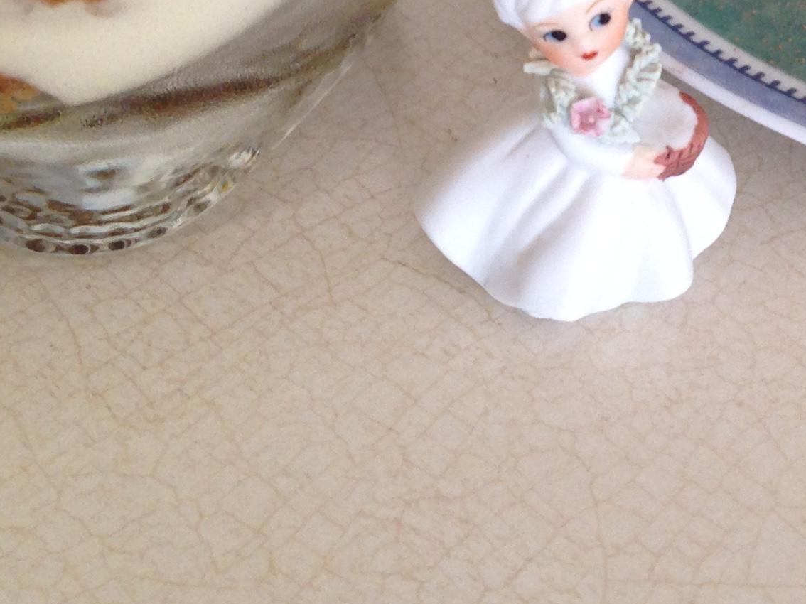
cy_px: -75
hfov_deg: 20.2
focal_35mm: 95
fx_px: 2212
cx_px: 734
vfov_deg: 15.1
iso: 80
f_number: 2.4
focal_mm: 4.12
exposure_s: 1/20
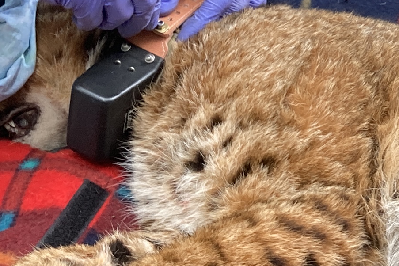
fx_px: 1441
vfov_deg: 10.5
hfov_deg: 15.0
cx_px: 534
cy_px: 54
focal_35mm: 130
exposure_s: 1/61
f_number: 1.8
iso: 80
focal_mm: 3.99
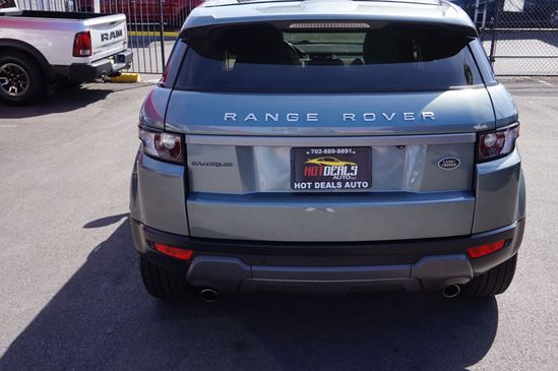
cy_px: 167
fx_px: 542
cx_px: 318
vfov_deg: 37.7
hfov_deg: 54.3
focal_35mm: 35
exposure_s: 1/80
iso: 100
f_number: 9
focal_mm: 20
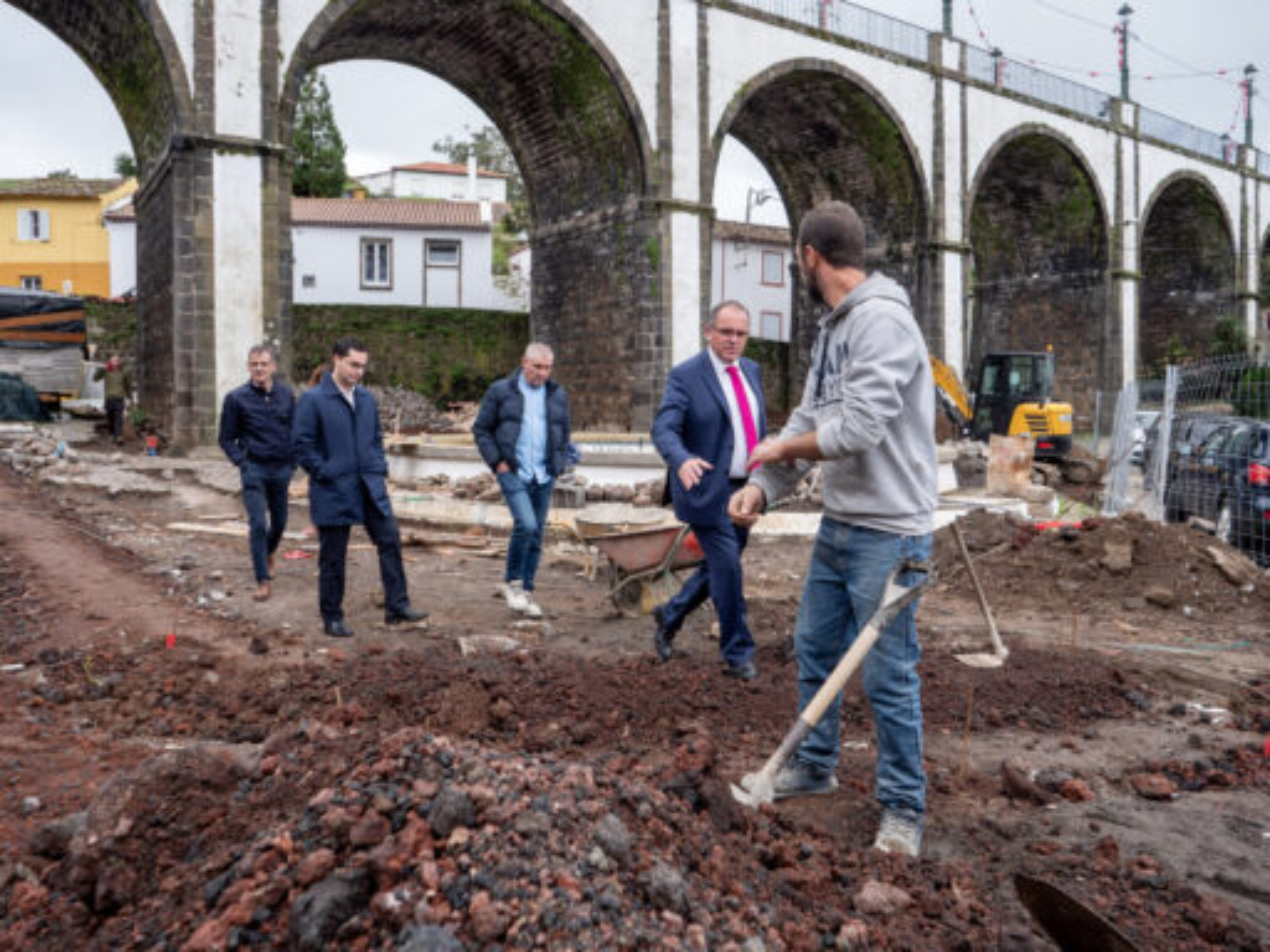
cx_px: 635
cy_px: 476
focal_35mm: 24
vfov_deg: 56.8
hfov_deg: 71.6
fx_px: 881
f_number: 4
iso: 200
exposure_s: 1/250
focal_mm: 12
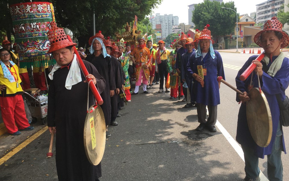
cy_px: 79
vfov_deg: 40.6
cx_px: 144
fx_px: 244
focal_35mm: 31
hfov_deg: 61.2
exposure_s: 1/601
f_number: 2.2
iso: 25
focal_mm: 4.15
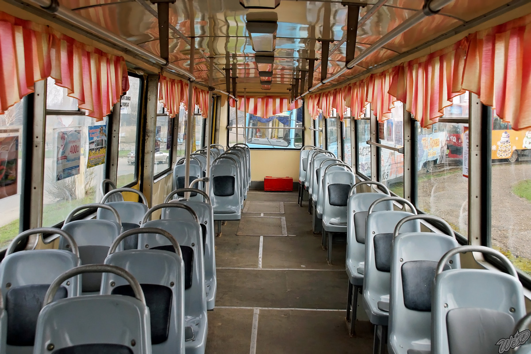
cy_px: 177
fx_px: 531
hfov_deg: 53.1
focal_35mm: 36
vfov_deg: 36.9
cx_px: 266
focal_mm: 24
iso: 400
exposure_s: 1/400
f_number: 7.1
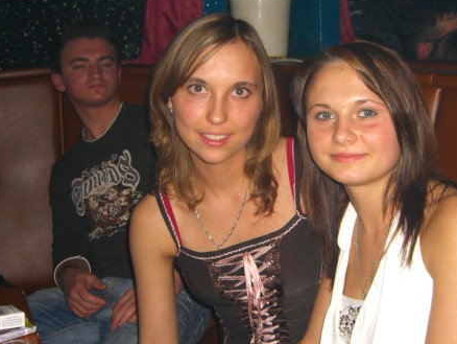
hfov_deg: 36.7
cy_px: 194
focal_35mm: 52
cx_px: 276
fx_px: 687
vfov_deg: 28.0
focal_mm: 7.9
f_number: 2.8
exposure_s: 1/60
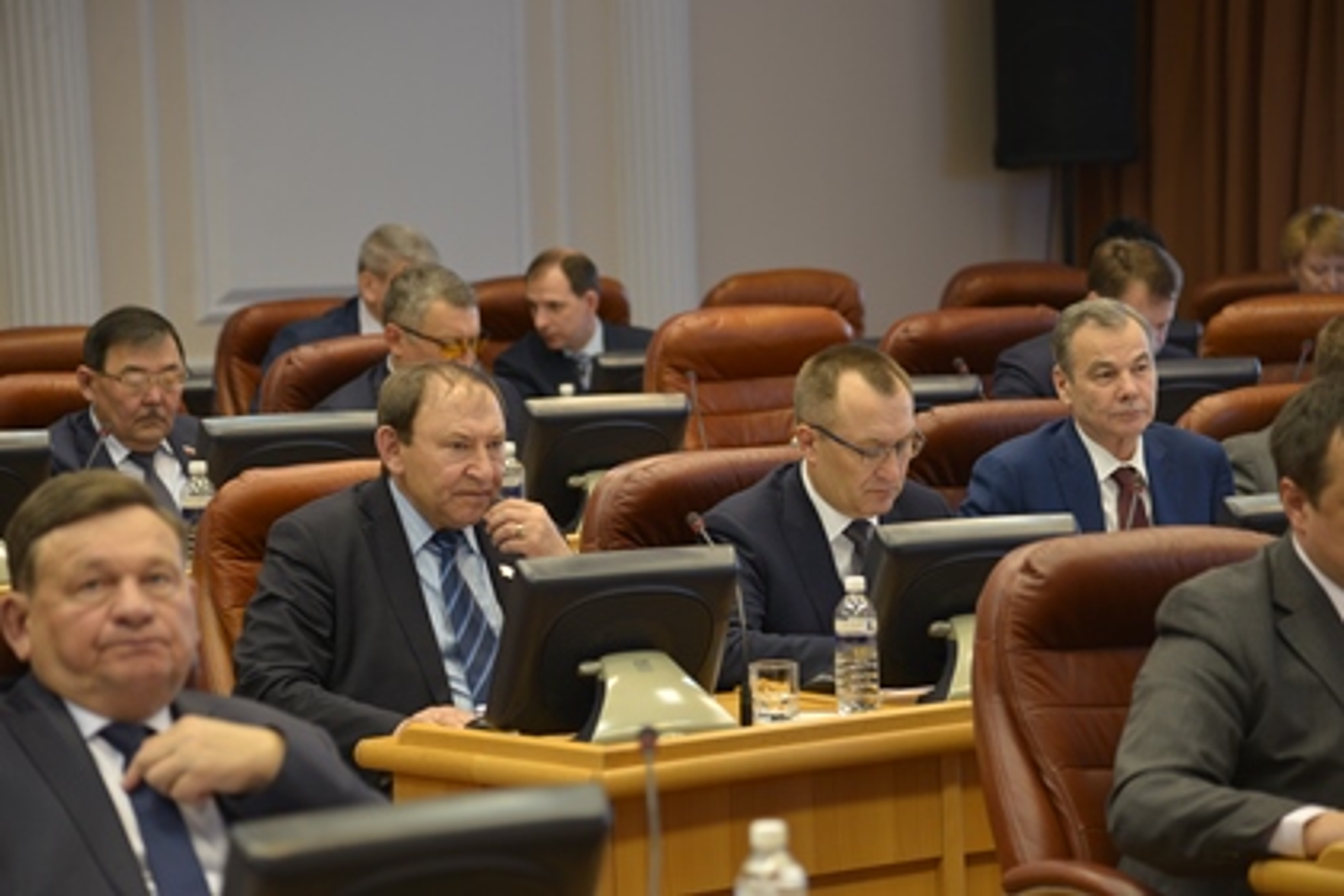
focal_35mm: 120
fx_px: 4480
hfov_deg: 17.1
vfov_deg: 11.4
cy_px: 448
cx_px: 672
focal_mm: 120
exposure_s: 1/60
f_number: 4
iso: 560
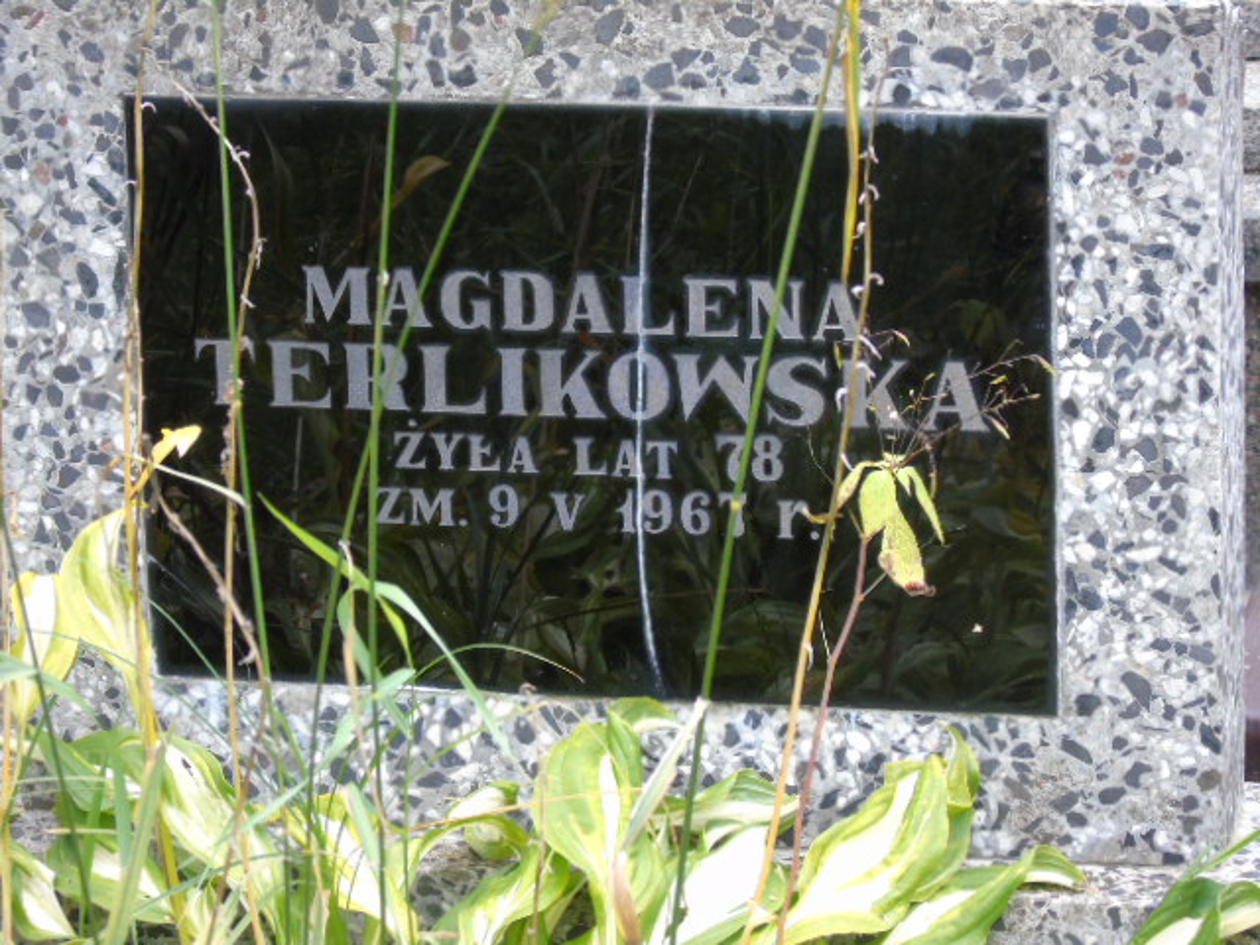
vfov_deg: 8.0
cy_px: 472
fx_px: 6770
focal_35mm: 186
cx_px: 630
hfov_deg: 10.6
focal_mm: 33
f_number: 5
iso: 400
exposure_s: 1/100
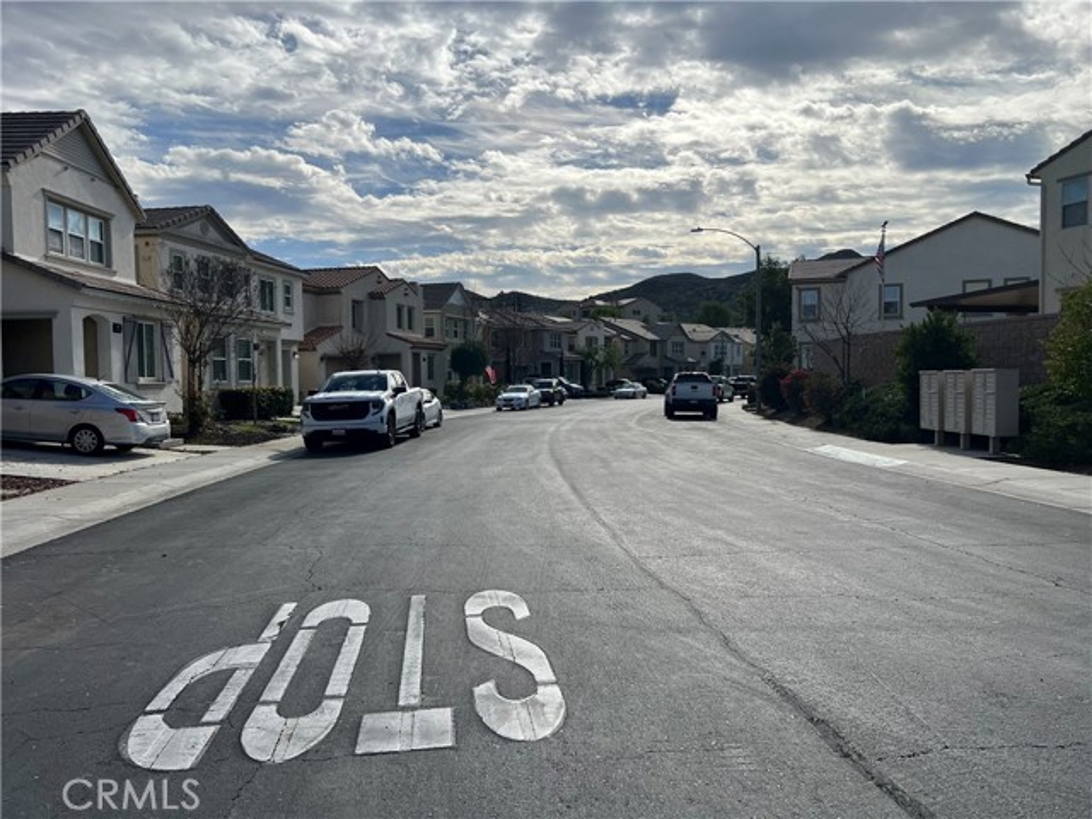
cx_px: 546
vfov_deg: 53.1
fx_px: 820
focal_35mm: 26
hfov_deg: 67.3
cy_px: 410
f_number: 1.5
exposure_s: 1/11364
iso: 50
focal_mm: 5.7
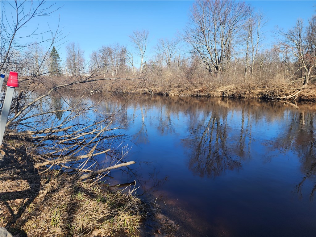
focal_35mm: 23
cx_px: 158
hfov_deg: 73.9
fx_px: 210
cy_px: 118
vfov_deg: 58.9
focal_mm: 6.4
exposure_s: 1/484
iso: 12
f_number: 1.8
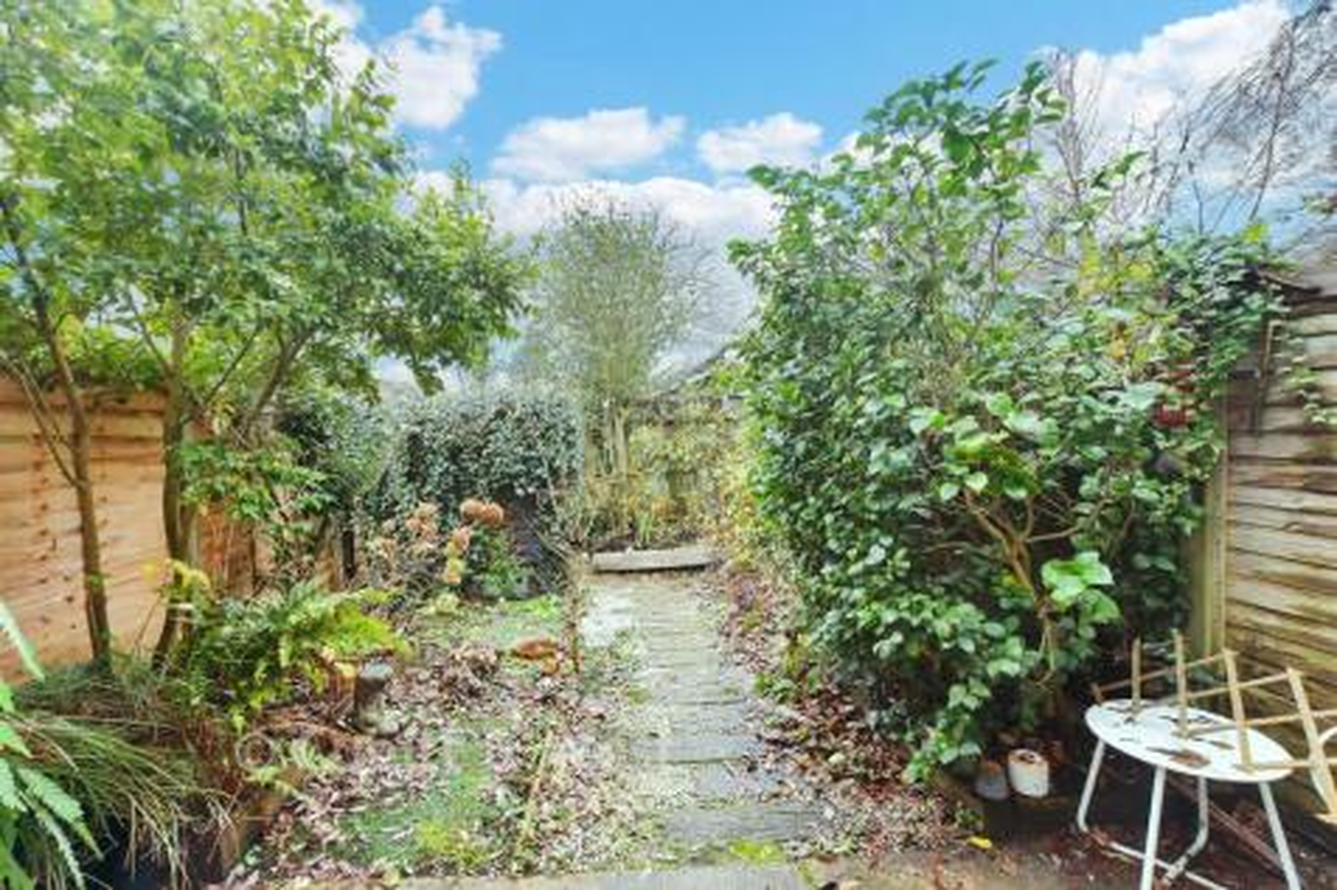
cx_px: 668
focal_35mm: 15
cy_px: 445
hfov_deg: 100.4
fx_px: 557
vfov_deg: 77.3
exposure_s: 1/2.5
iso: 160
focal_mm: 10
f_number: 8
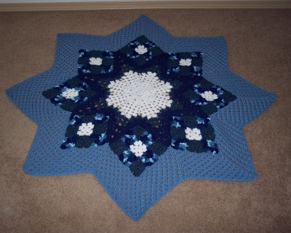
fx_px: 353
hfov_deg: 44.8
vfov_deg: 36.5
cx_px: 136
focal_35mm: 41
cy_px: 116
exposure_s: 1/60
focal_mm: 8
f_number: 2.8
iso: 100
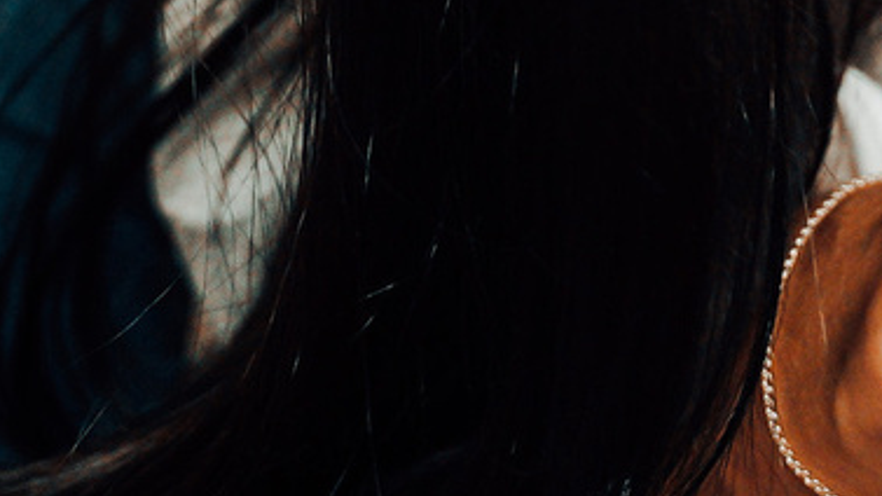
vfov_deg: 4.9
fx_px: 5726
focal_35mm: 245
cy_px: -477
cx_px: 1086
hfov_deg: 8.7
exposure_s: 1/160
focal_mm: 34.4
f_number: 2.8
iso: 1250
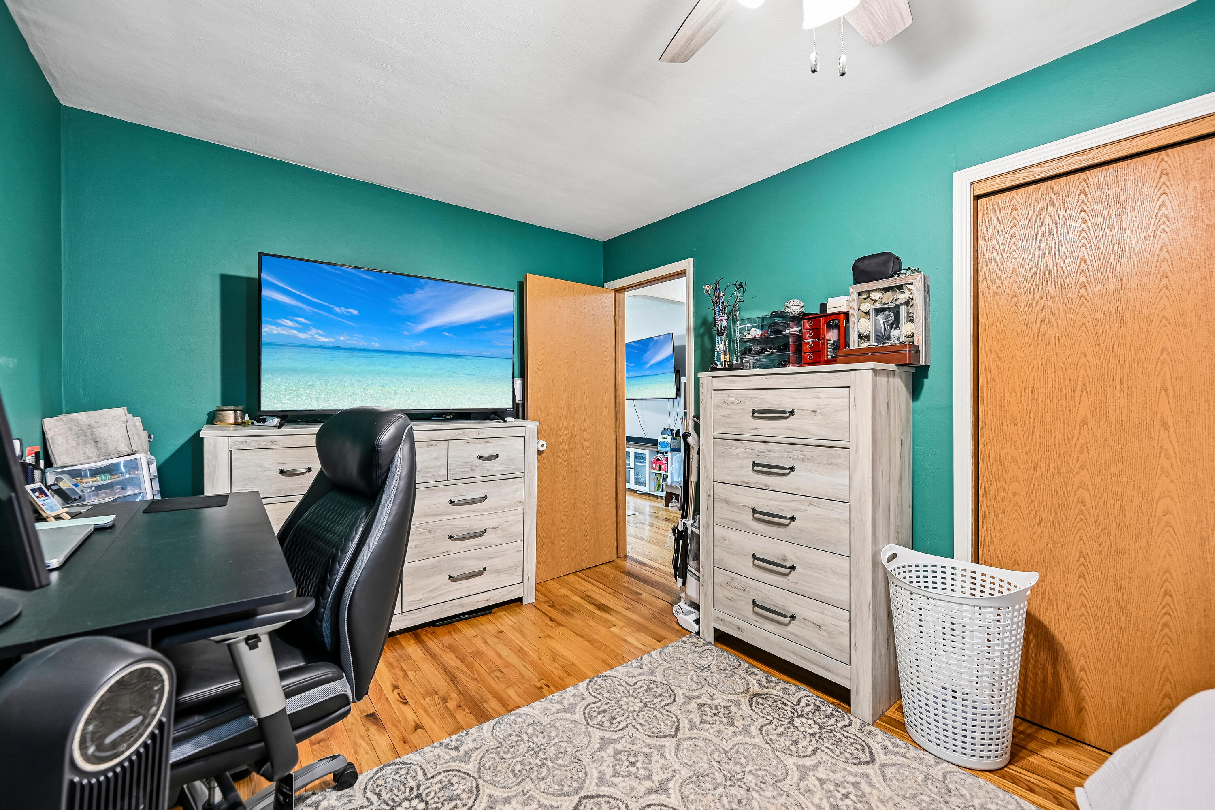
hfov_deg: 104.3
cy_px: 405
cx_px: 608
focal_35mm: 14
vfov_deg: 81.2
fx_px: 472
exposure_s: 1/4
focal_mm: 14
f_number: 4.8
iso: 400
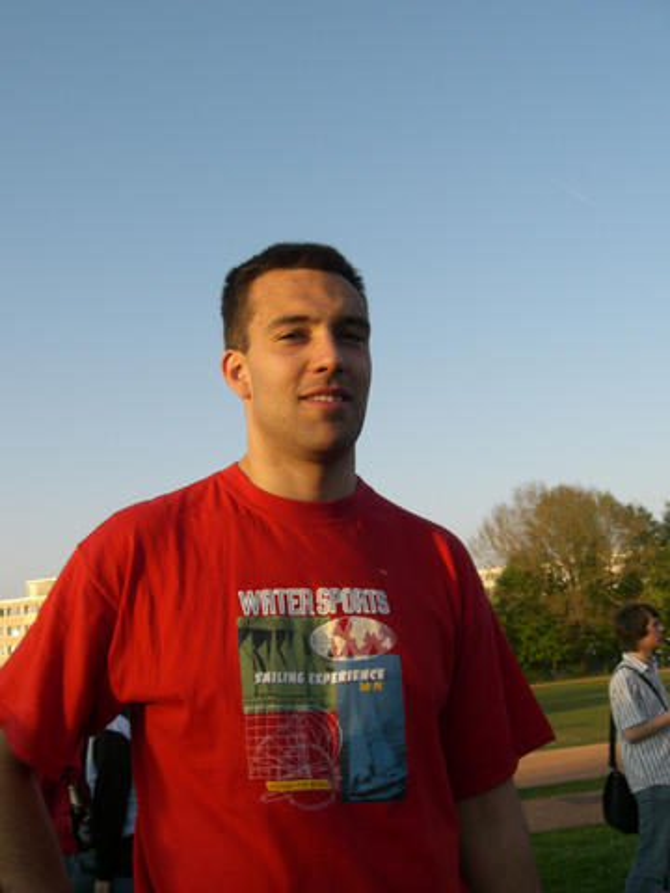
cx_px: 335
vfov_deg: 49.0
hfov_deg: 37.7
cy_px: 446
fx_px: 981
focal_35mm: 38
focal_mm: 6.3
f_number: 4.4
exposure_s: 1/200
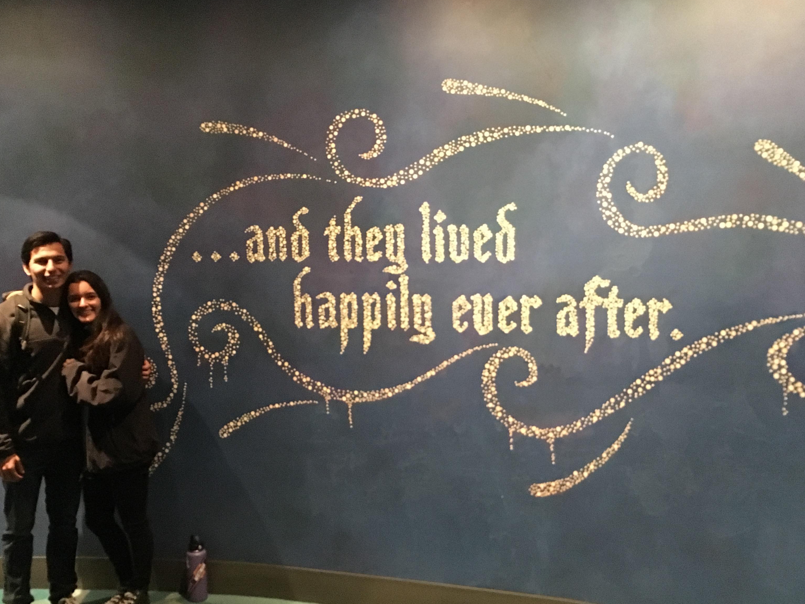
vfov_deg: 37.7
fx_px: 884
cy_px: 325
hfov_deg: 48.9
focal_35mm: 38
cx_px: 427
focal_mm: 4.15
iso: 1000
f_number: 2.2
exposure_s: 1/15
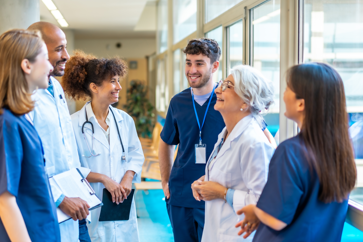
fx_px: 605
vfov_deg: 22.6
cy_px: 131
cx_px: 172
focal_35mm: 60
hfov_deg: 33.4
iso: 500
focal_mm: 55
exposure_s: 1/250
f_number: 2
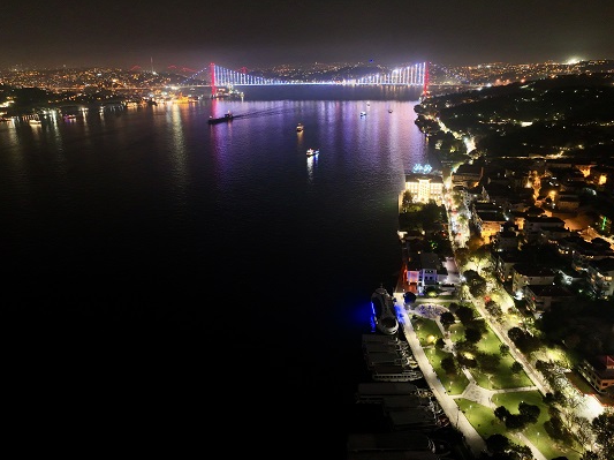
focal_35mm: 27
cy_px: 220
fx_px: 479
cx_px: 302
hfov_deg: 65.4
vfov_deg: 51.3
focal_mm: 12.29
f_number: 2.8
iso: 1520
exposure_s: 1/4
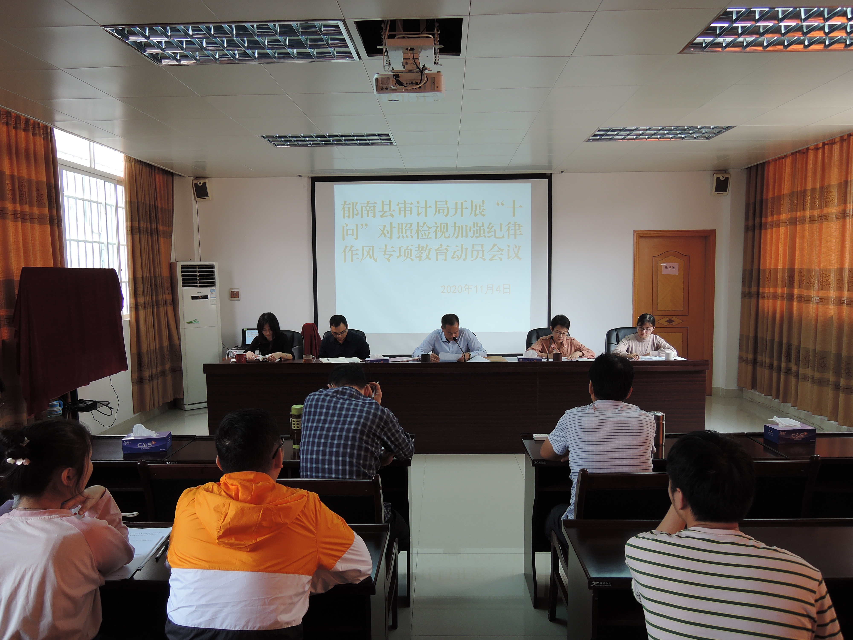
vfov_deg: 56.8
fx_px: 591
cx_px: 426
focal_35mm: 24
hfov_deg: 71.6
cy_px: 320
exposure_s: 1/40
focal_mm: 5.1
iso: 80
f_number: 2.8
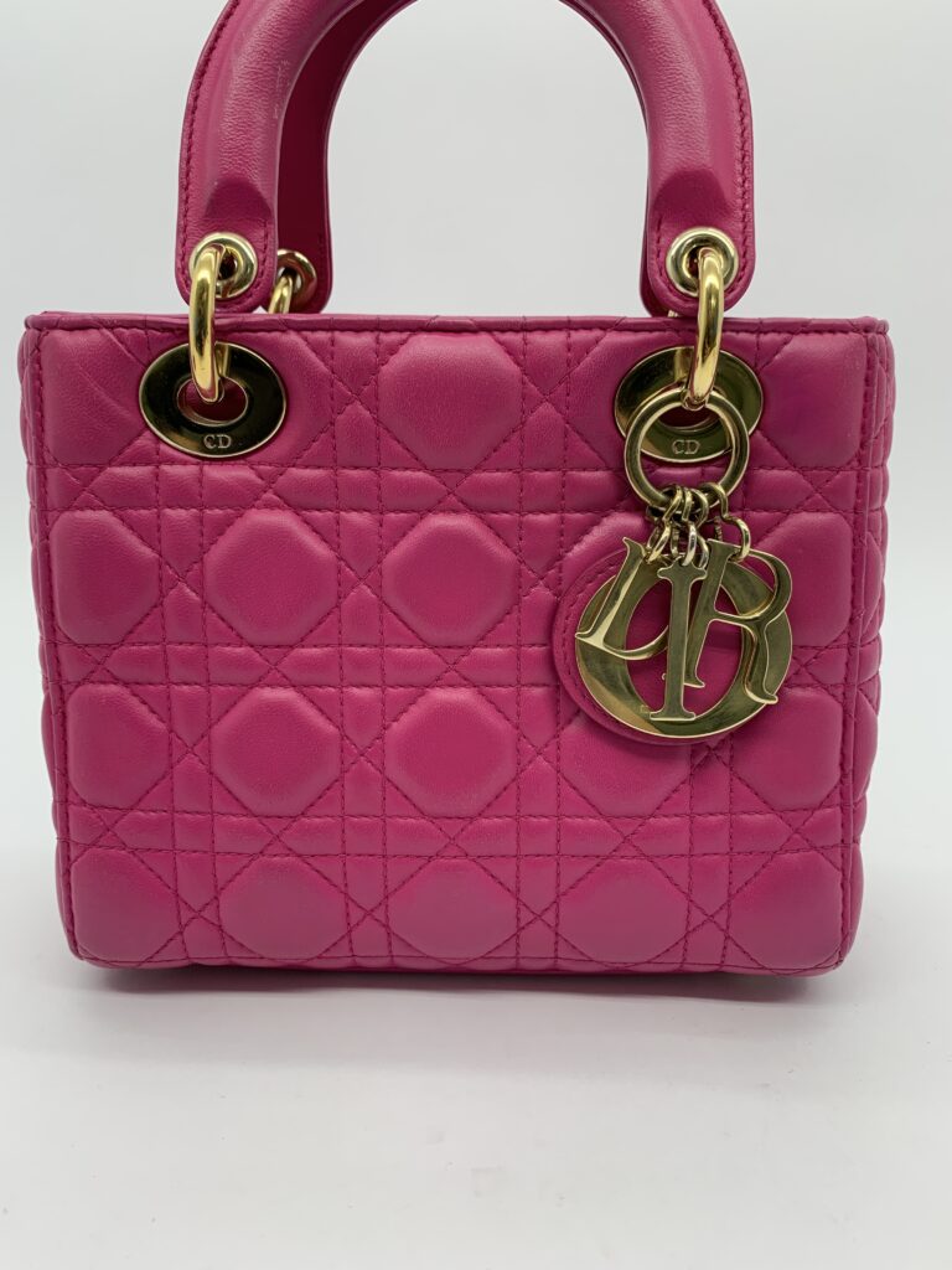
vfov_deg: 67.3
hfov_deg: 53.1
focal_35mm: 26
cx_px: 476
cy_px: 635
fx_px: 953
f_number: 1.8
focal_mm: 4.25
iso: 32
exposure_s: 1/100
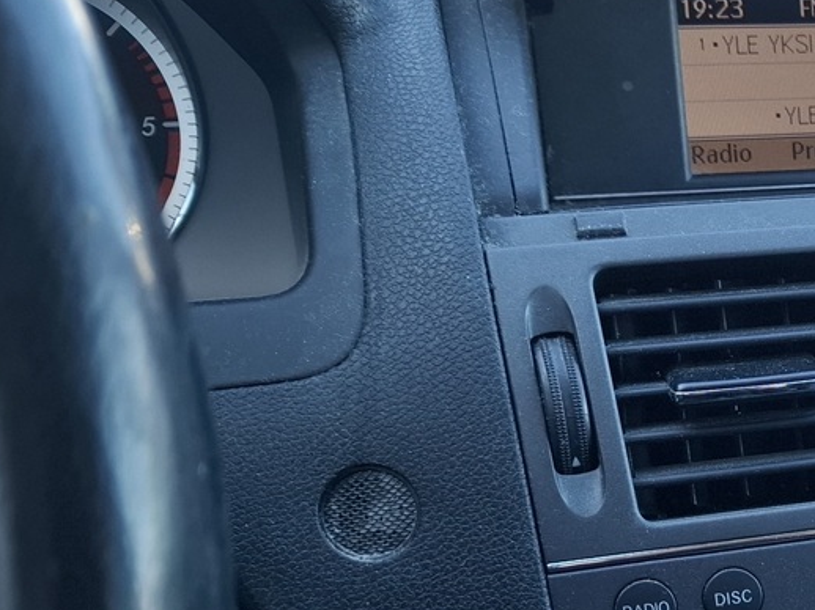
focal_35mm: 64
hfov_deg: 26.4
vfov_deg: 22.5
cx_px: 1018
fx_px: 1506
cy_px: 525
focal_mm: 5.54
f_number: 1.8
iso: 125
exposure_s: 1/120
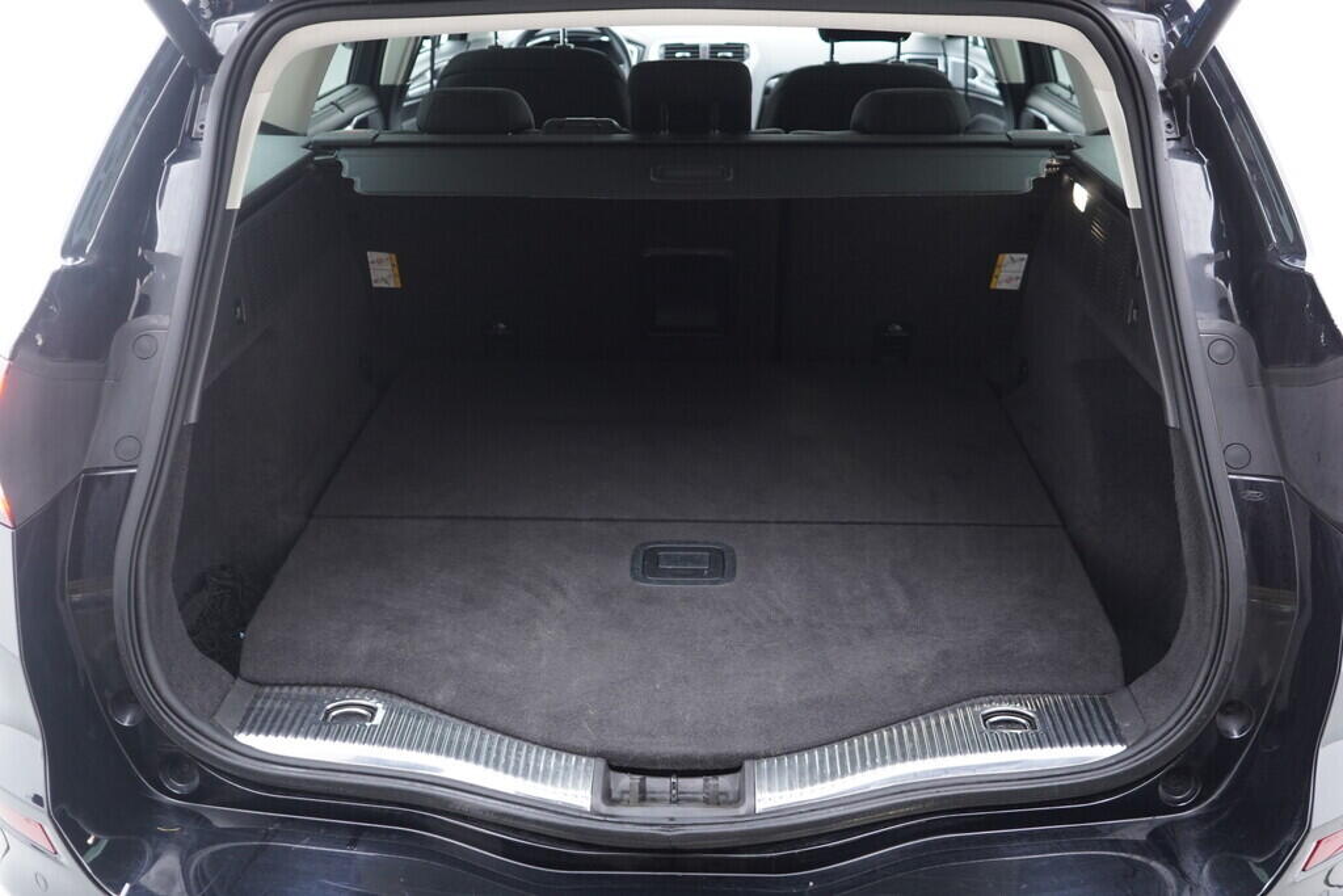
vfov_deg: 36.9
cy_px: 448
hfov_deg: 53.1
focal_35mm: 36
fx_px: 1343
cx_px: 672
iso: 640
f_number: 2.8
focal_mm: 24
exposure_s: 1/40
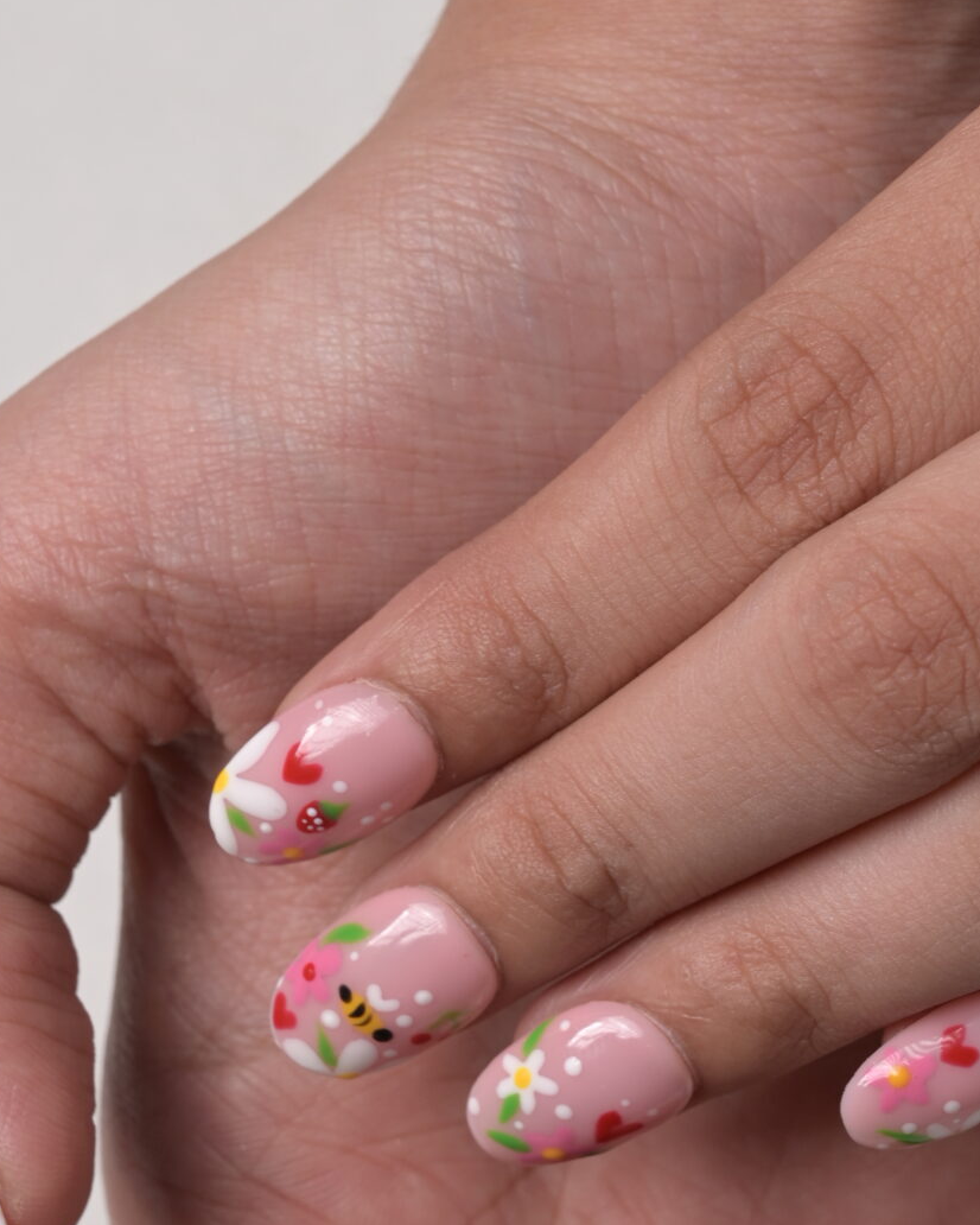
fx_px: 5908
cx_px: 597
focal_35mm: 163
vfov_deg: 11.8
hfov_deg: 9.5
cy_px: 696
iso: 160
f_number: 9
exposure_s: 1/160
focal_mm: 70
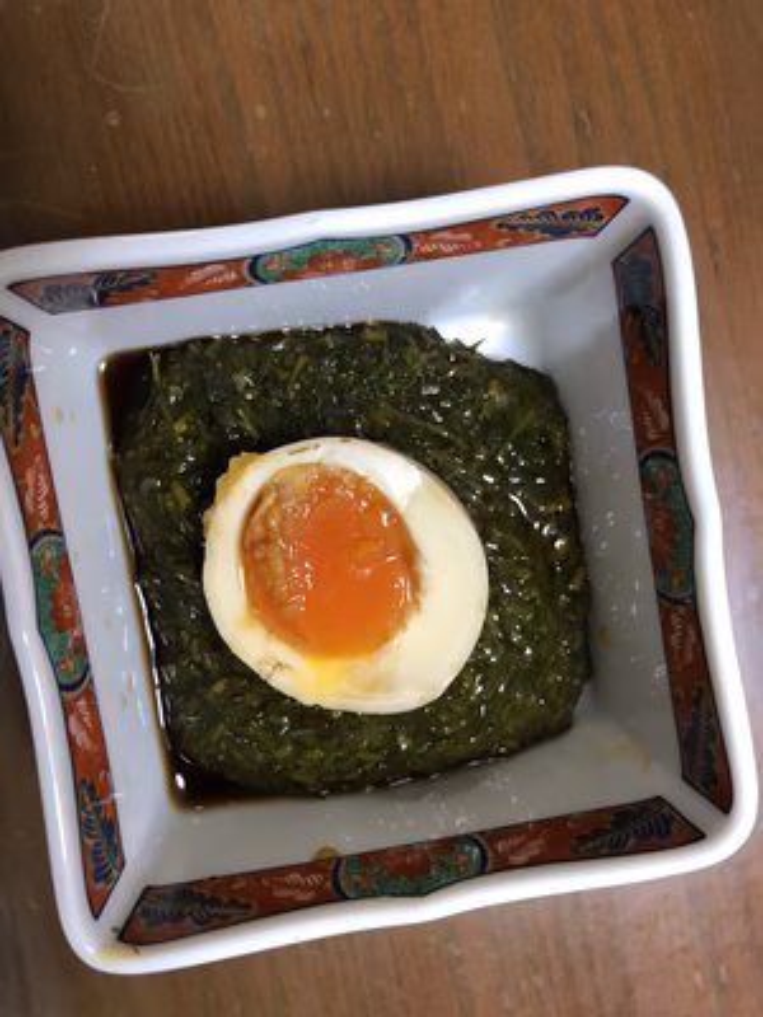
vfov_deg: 63.4
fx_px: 823
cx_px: 382
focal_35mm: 28
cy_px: 508
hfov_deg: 49.7
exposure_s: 1/60
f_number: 1.8
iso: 200
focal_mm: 4
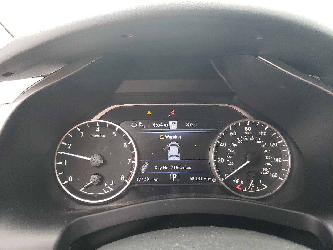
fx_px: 250
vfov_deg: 53.1
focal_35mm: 26
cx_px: 166
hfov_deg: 67.3
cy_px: 125
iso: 93
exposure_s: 1/60.2
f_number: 1.5
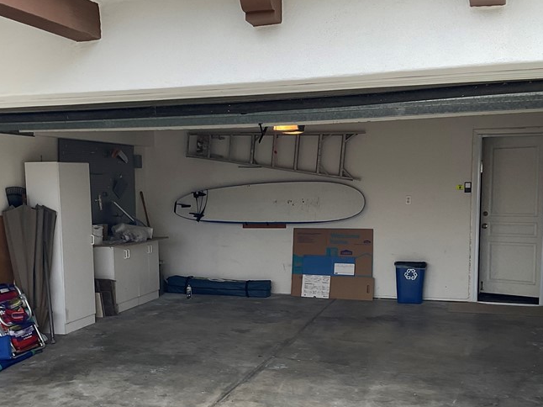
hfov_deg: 41.2
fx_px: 721
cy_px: 266
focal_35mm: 46
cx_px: 237
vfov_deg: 31.3
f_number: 1.8
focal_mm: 3
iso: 32
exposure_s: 1/122
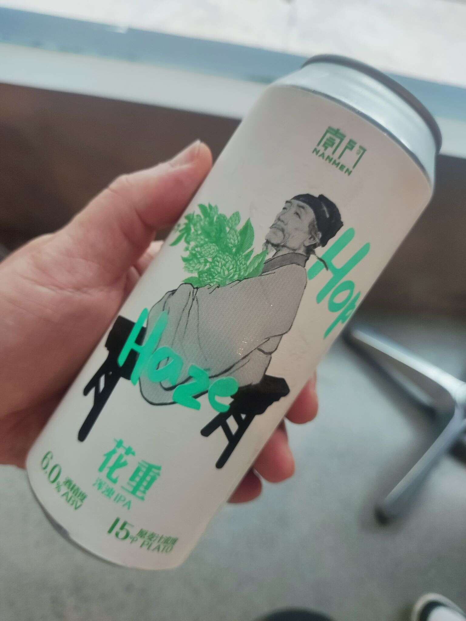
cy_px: 310
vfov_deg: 69.4
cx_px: 233
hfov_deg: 54.9
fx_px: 449
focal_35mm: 25
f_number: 1.79
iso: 114
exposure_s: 1/67
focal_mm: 4.71
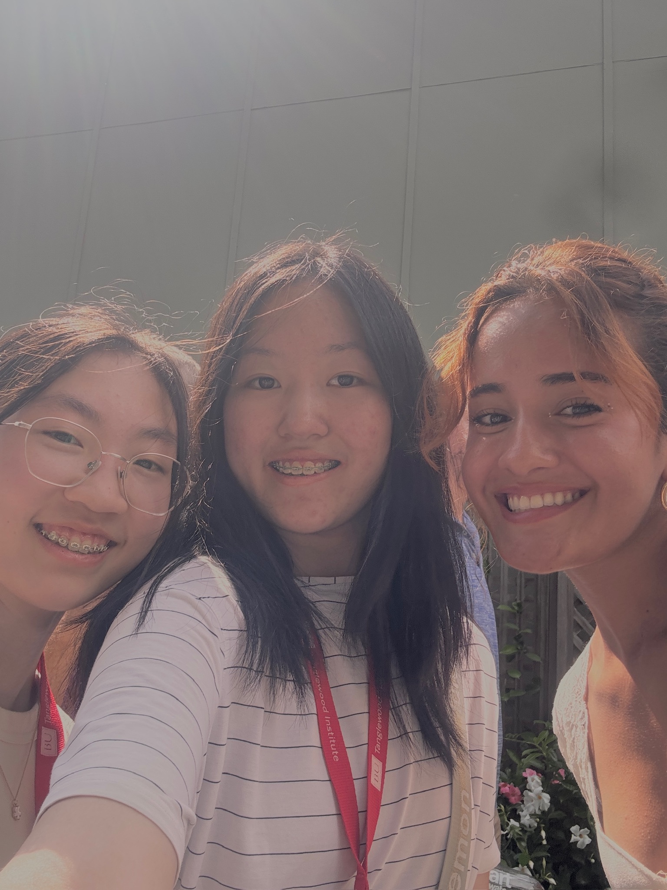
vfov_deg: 60.0
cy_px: 445
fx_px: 771
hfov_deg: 46.8
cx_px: 334
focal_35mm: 30
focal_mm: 2.69
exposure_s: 1/413
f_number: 1.9
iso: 25
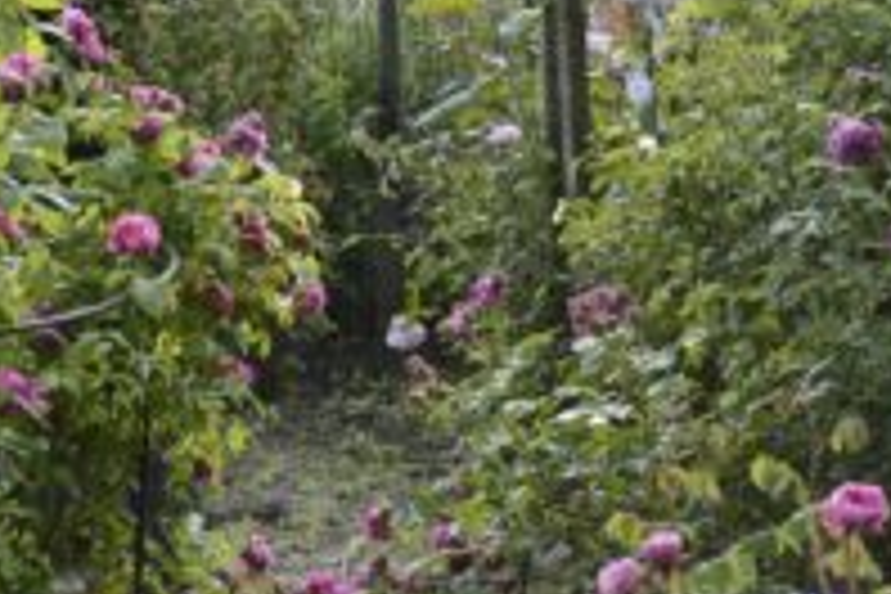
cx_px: 1091
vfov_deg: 7.6
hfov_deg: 11.2
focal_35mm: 180
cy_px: -117
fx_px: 4455
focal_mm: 70
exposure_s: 1/60
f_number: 10
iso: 160
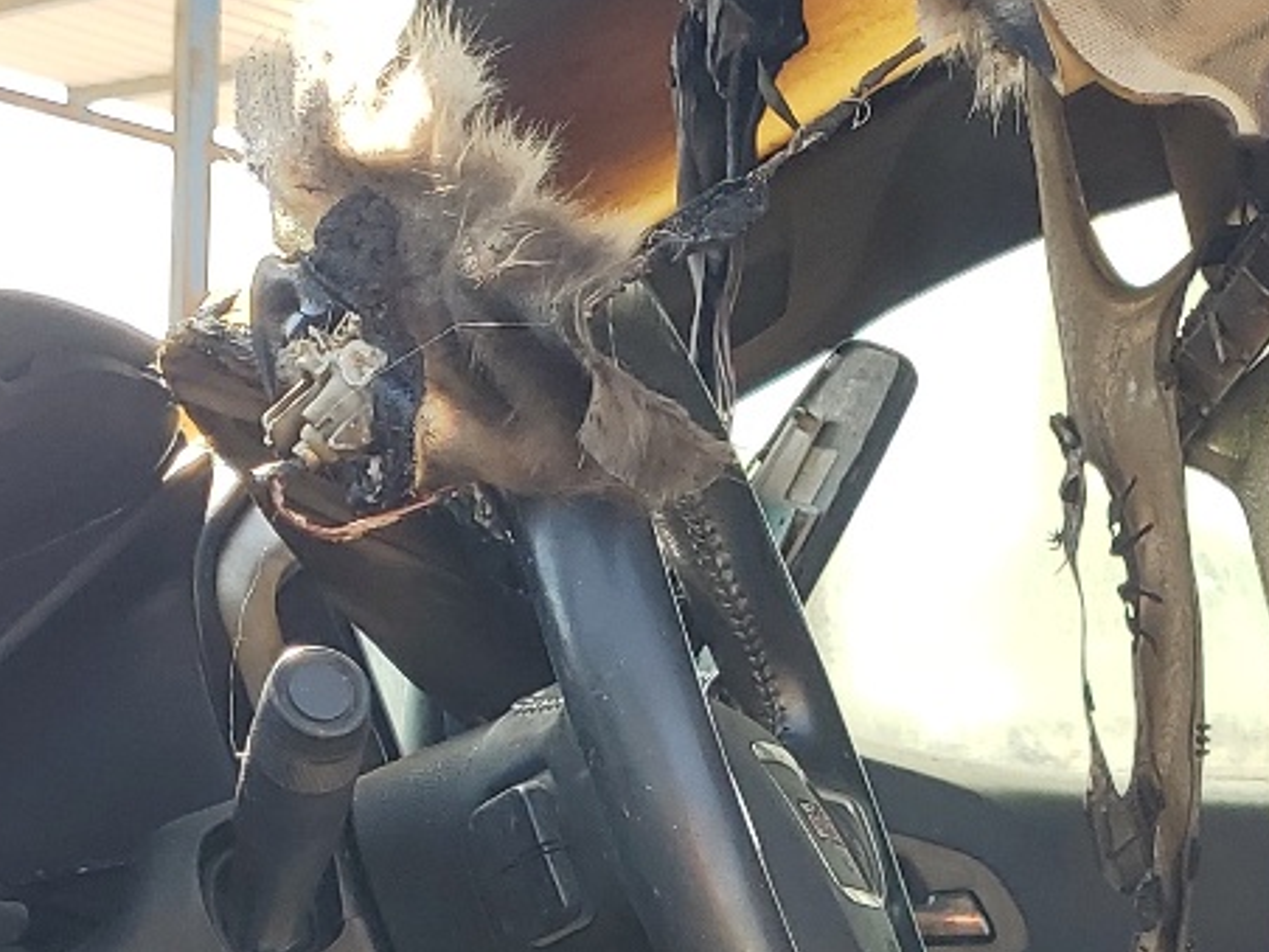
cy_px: 1474
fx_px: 3373
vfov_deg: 14.8
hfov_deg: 20.7
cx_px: 1213
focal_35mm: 92
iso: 50
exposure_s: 1/323
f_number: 1.5
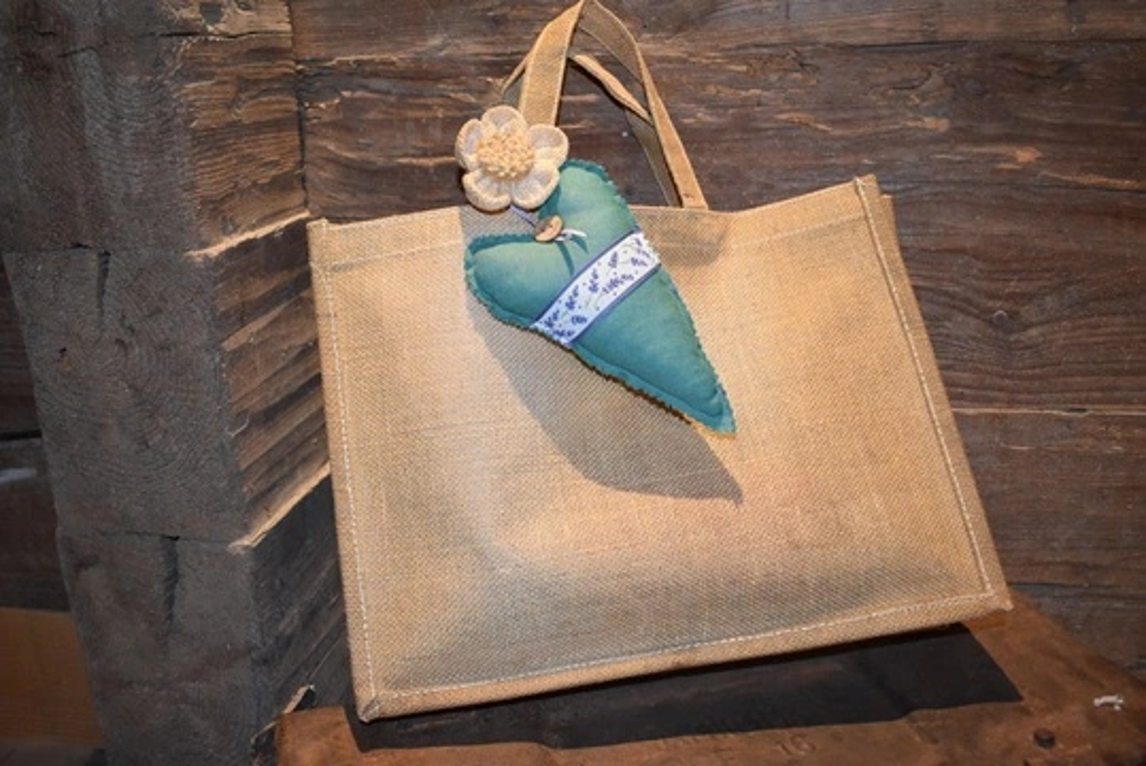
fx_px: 1099
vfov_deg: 38.4
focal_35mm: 34
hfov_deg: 55.1
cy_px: 383
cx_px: 573
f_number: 3.8
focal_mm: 23
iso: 2000
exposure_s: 1/60
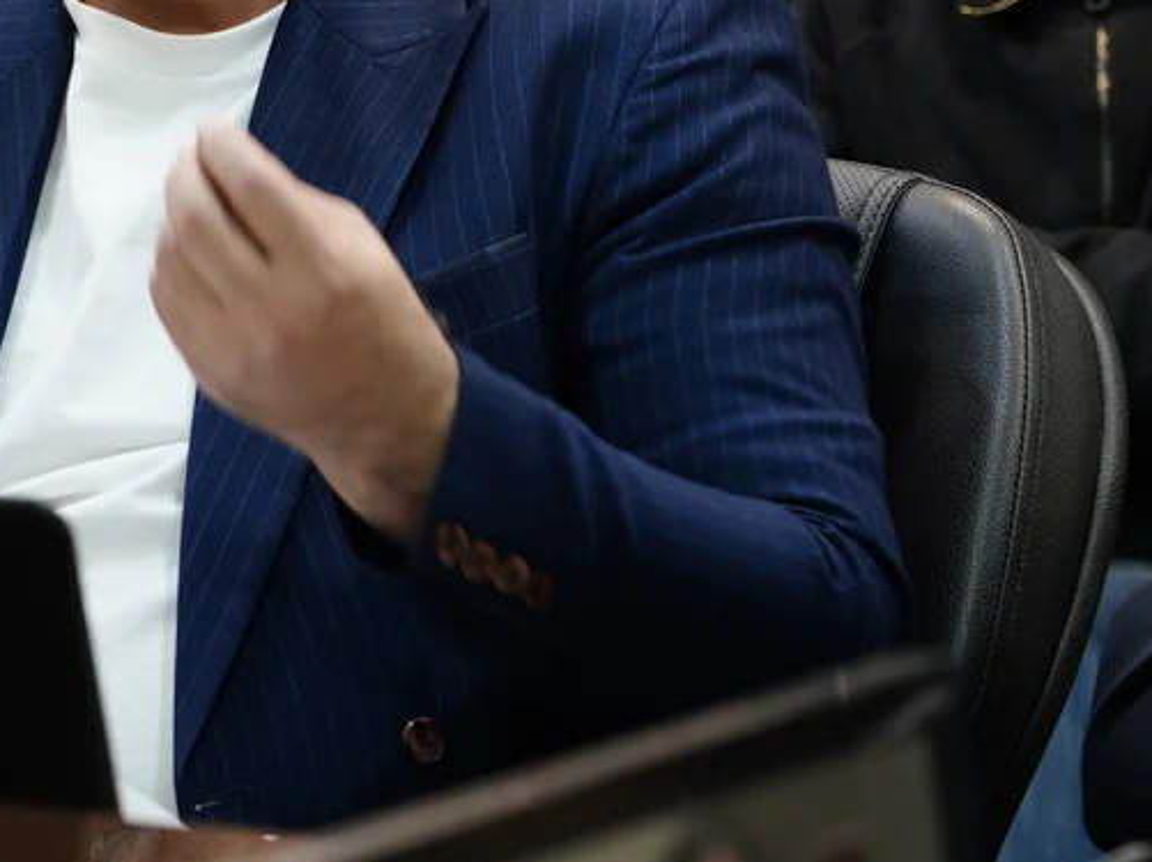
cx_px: 343
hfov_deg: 5.7
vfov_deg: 4.3
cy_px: -23
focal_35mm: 348
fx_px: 11573
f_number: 5
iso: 800
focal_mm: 101
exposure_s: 1/50
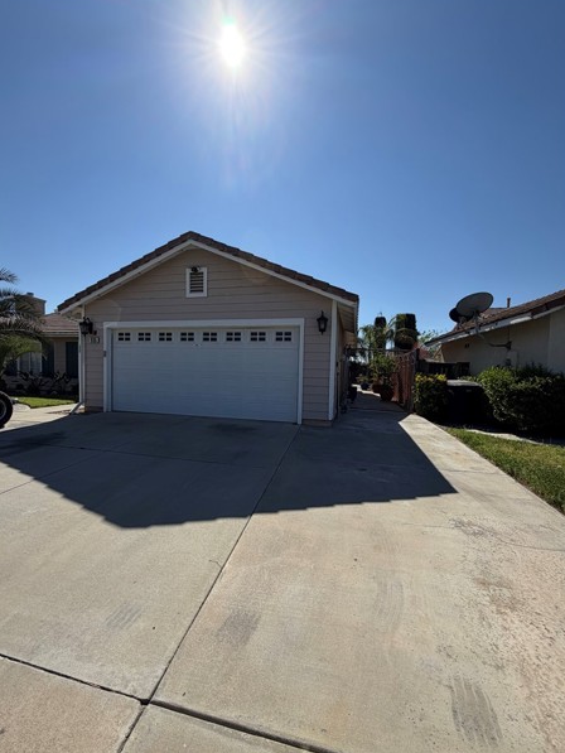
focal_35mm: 15
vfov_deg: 98.1
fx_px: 326
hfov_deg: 81.7
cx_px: 272
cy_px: 392
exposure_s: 1/1464
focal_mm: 2.22
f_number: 2.2
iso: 20
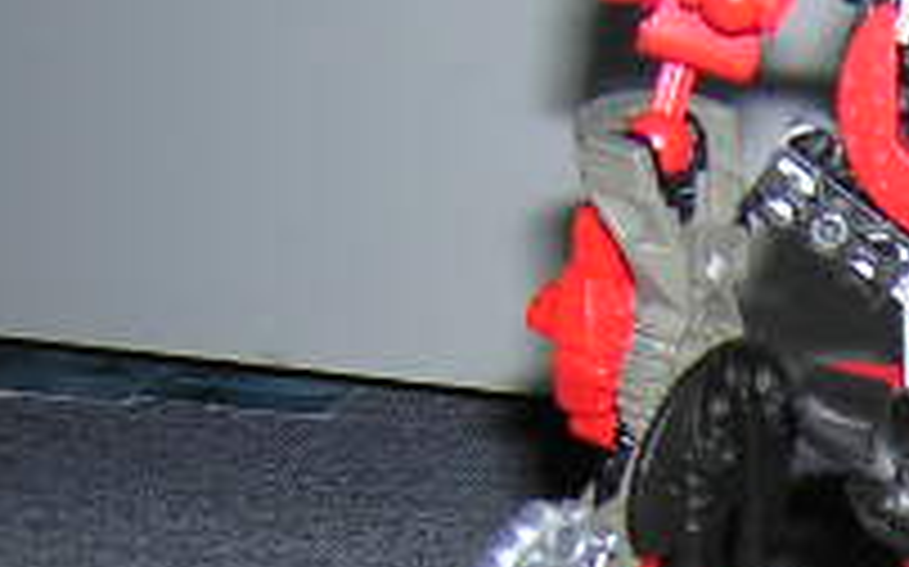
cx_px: 1102
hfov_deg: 16.5
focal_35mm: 121
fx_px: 2996
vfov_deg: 10.6
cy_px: 711
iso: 100
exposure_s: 1/60.1
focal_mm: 4.7
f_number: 2.6
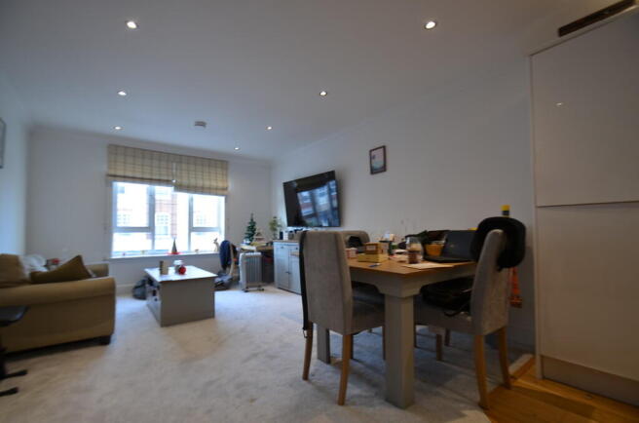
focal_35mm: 15
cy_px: 212
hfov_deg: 100.5
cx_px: 320
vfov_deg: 77.0
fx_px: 266
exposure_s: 1/10
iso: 100
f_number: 3.5
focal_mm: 10
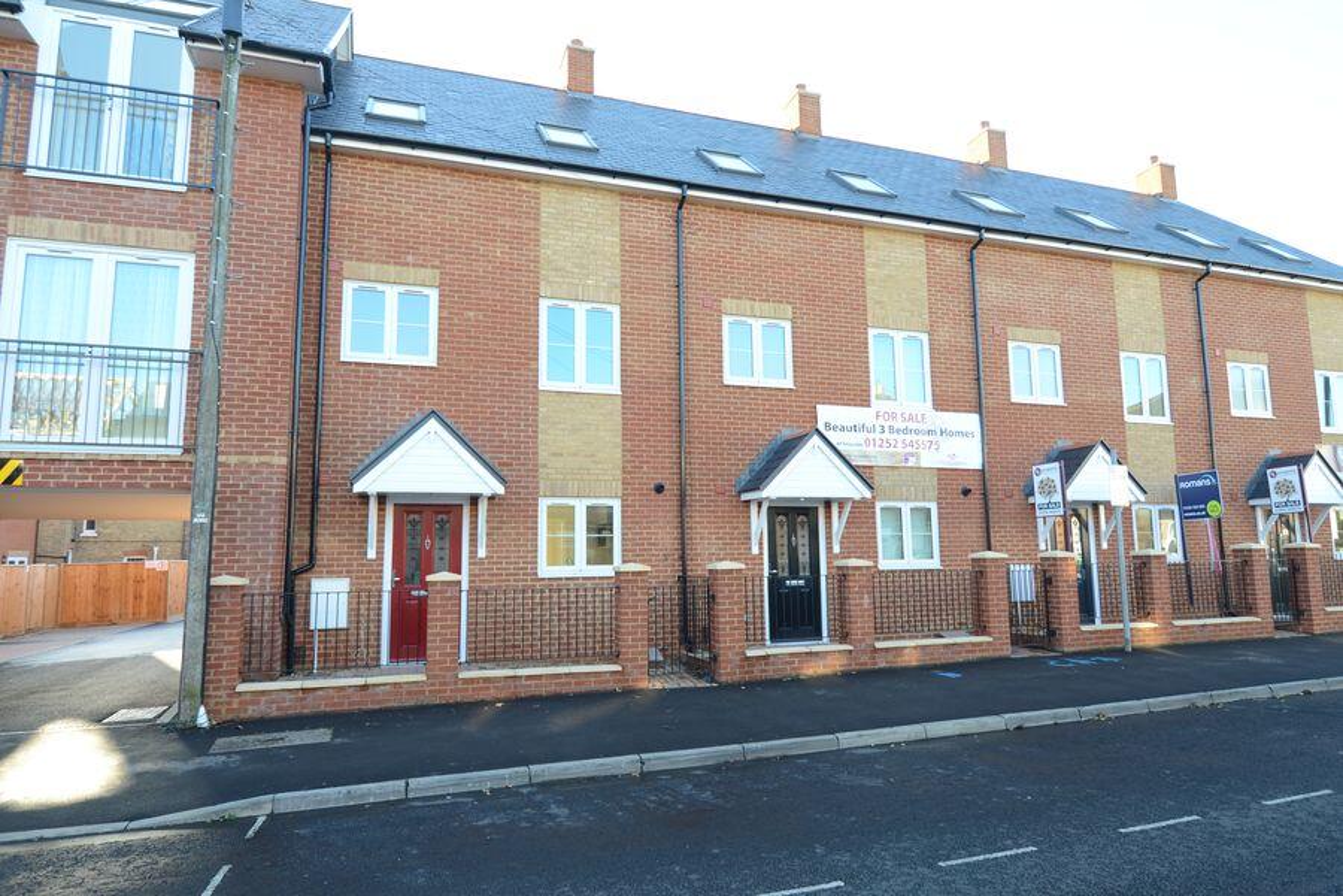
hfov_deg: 81.2
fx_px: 783
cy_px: 448
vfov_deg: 59.5
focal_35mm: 21
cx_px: 672
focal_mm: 14
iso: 100
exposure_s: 1/60
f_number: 4
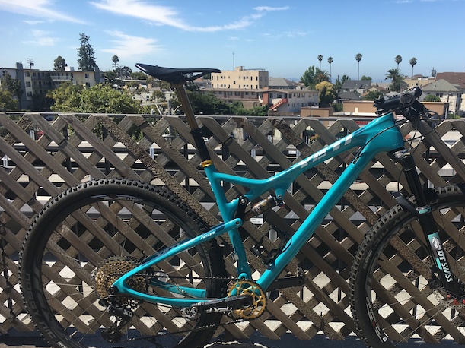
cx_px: 298
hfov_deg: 48.4
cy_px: 227
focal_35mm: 38
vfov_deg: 37.4
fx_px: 510
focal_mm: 4.15
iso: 25
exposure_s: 1/1425
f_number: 2.2
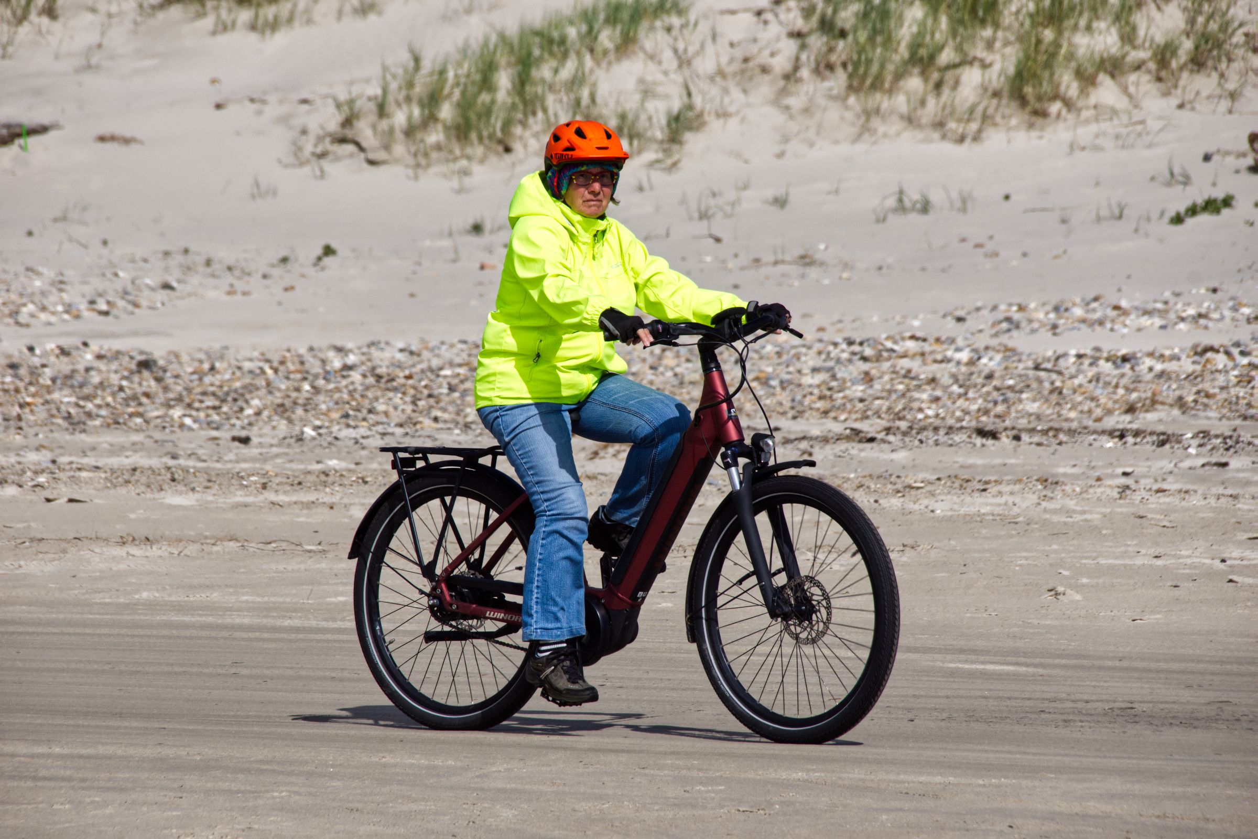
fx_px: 15724
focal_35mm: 450
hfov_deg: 4.6
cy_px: 420
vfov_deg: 3.1
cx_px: 629
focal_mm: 300
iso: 400
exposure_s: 1/800
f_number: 11
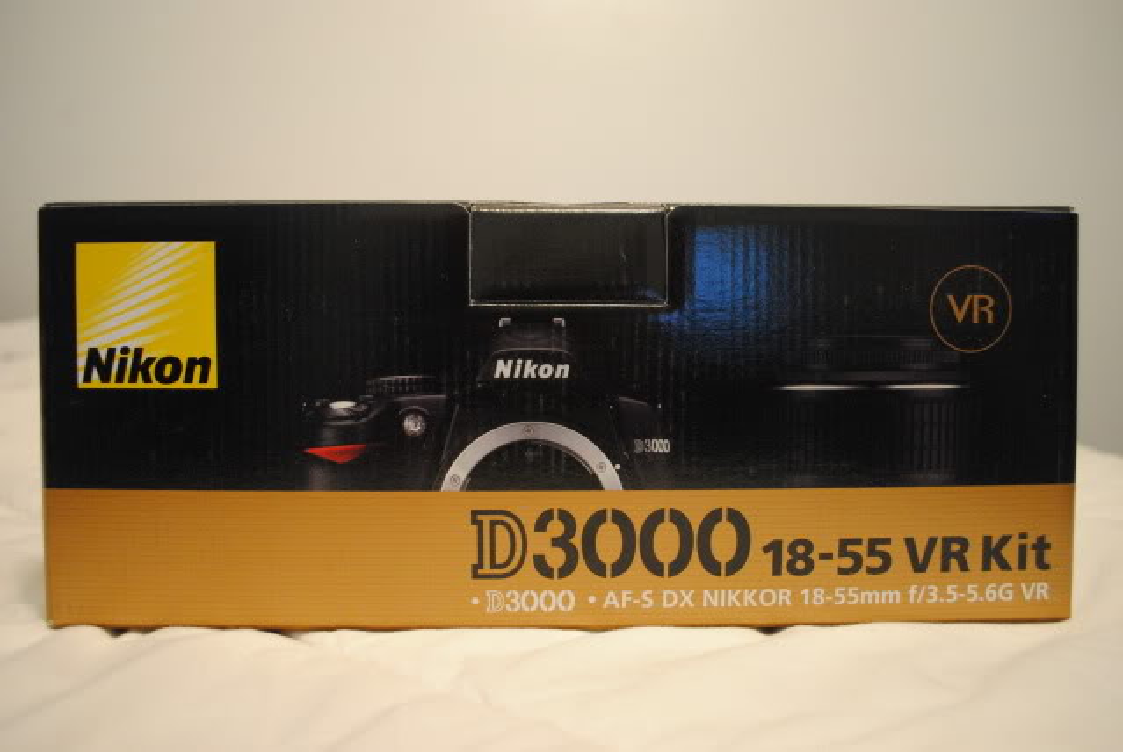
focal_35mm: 30
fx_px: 937
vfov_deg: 43.7
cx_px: 562
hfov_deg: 61.9
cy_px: 376
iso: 1250
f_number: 3.8
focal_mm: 20
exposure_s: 1/30
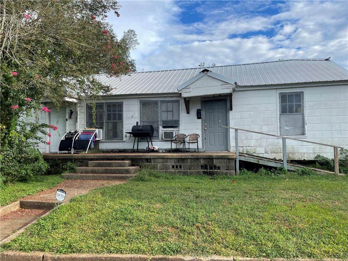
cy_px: 130
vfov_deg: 54.9
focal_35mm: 25
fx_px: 251
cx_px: 174
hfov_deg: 69.4
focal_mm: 5.1
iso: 32
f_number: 1.6
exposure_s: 1/1715
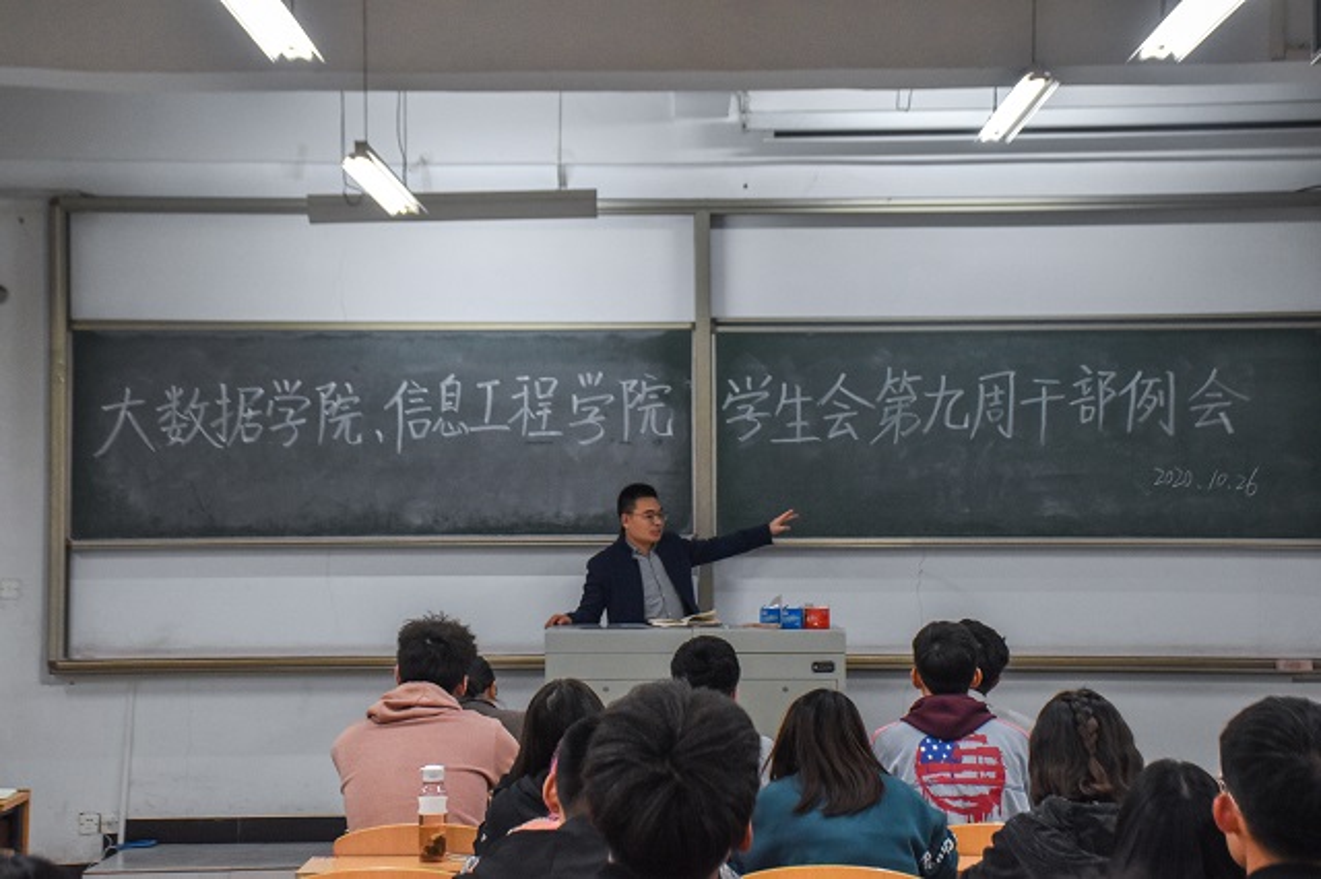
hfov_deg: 29.9
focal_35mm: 68
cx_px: 660
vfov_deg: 20.1
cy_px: 440
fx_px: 2475
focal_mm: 45
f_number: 7.1
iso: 2000
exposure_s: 1/100
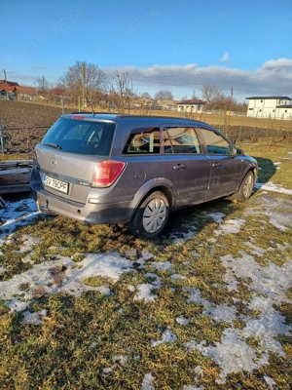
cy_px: 195
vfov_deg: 69.4
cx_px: 146
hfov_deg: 54.9
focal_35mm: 25
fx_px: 281
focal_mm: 4.6
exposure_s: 1/185
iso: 32
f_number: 1.8
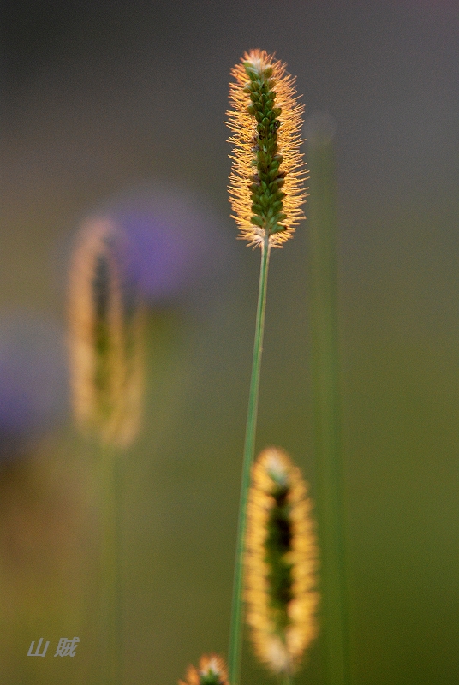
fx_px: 5431
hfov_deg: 4.8
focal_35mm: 285
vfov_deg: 7.2
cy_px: 342
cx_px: 230
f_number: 4
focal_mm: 190
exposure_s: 1/320
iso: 400
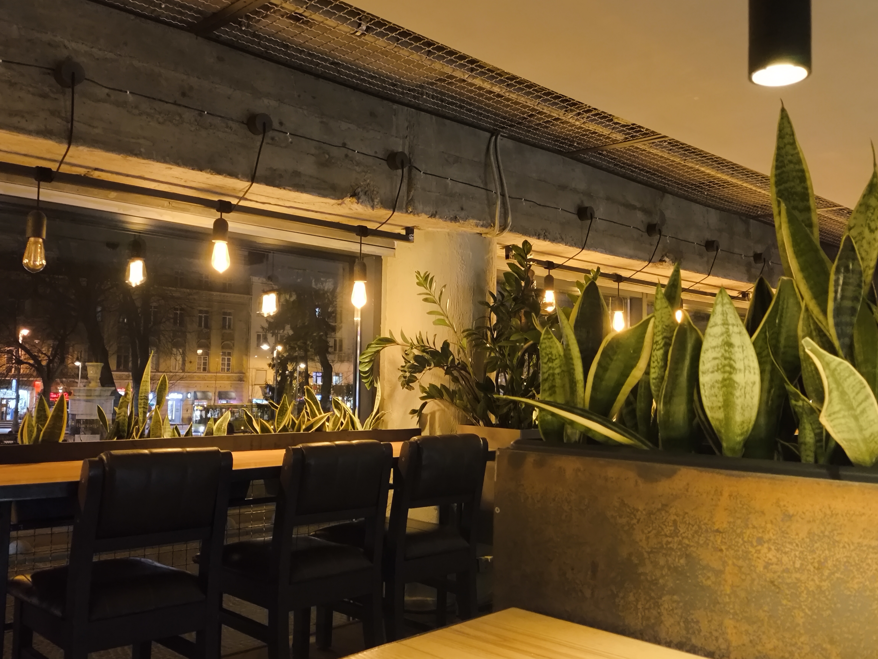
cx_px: 439
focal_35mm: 33
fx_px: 837
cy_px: 330
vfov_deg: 43.0
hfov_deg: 55.3
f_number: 1.7
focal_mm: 4.71
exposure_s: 1/20
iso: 2500
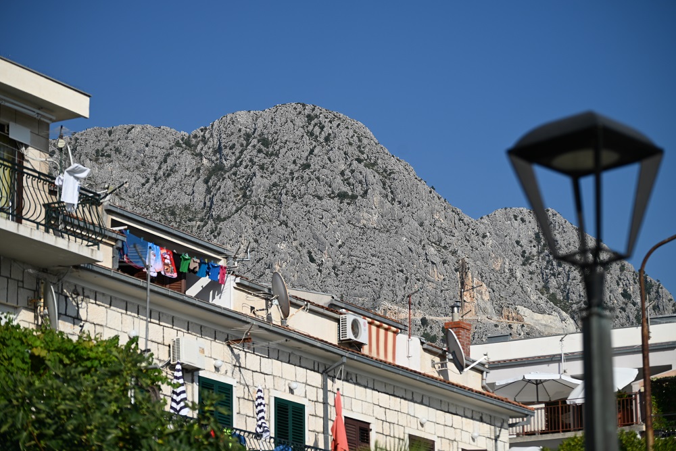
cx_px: 338
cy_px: 226
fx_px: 2066
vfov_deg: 12.5
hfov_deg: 18.6
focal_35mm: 110
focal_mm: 110
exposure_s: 1/1600
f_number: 4.5
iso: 100
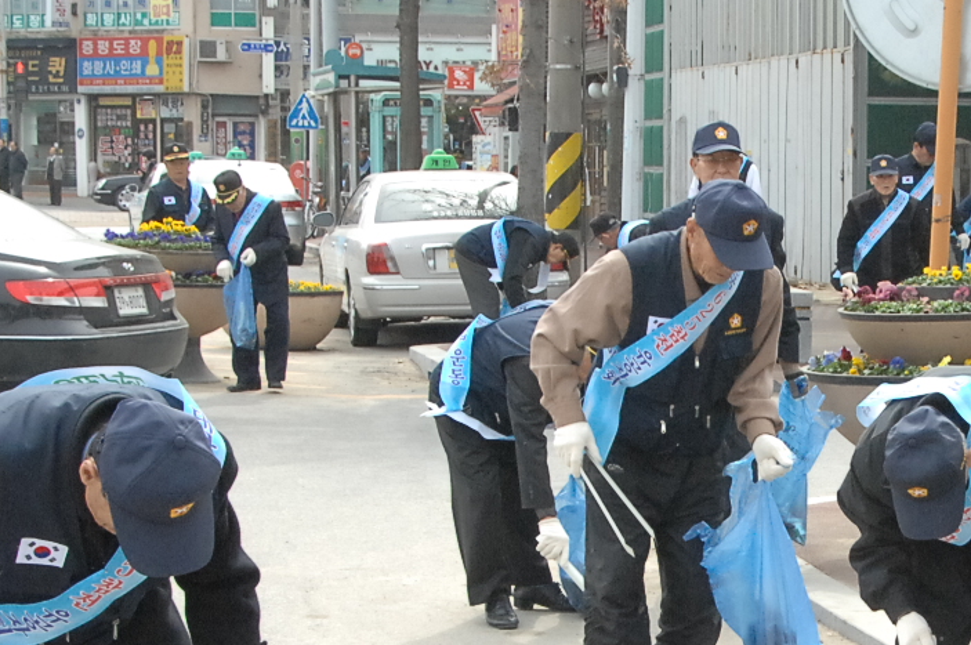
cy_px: 453
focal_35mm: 119
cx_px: 884
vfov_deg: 11.5
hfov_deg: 17.0
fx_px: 3206
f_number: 9.5
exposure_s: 1/350
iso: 800
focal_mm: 26
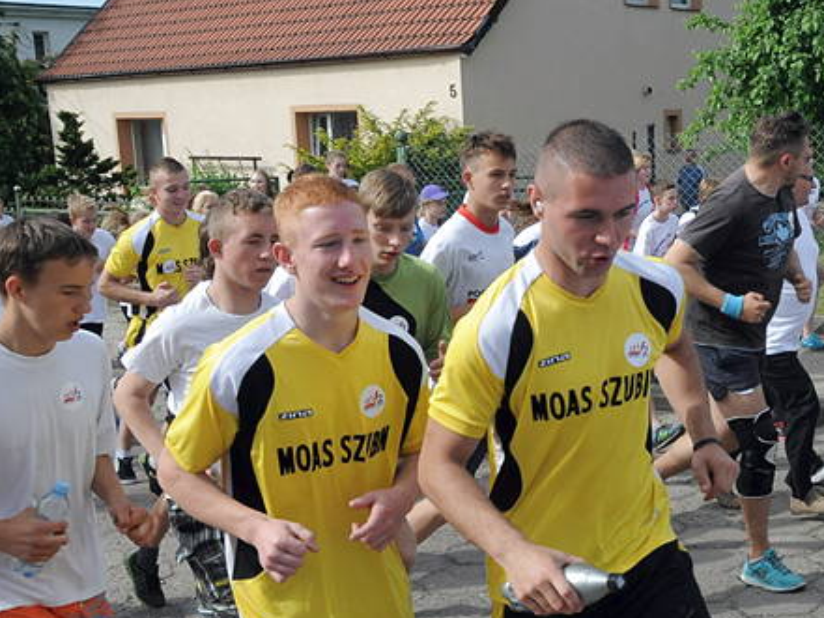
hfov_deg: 36.0
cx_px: 731
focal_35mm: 50
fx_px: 1191
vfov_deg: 29.0
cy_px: 378
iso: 800
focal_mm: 18
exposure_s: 1/640
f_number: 13
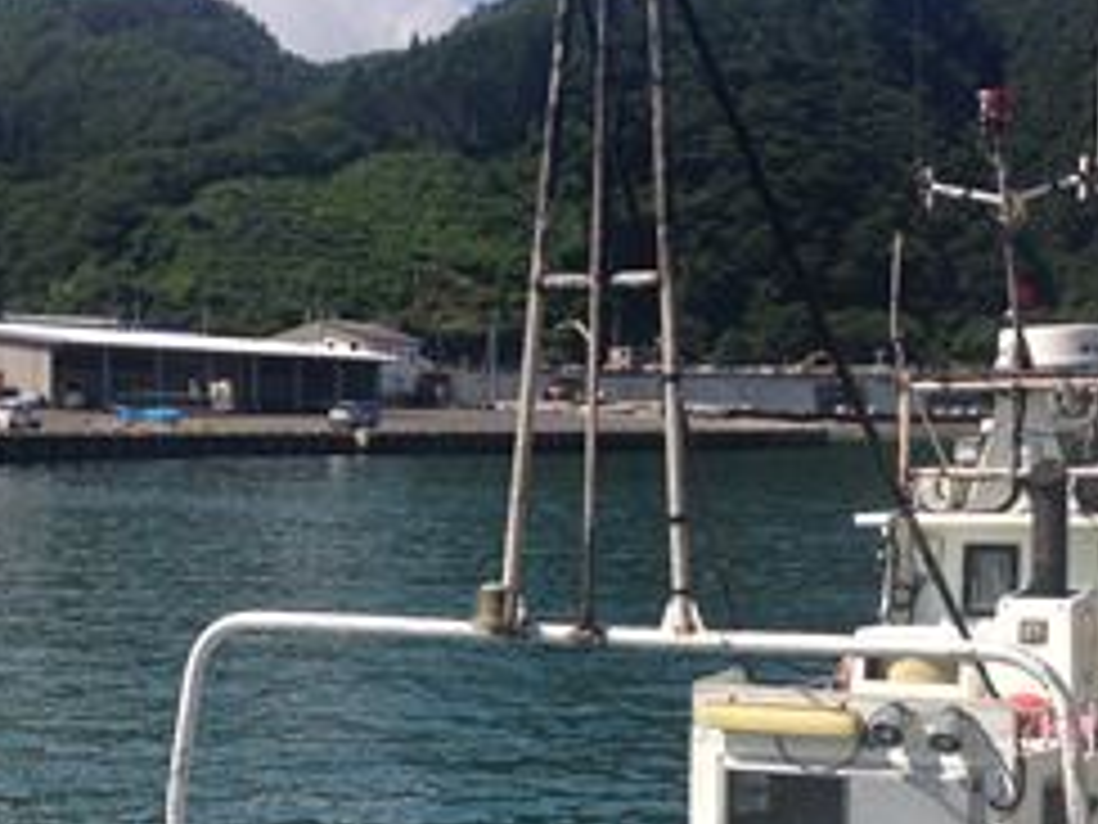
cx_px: 459
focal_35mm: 81
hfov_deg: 24.1
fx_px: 2569
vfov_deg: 18.0
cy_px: 666
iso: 50
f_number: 2.4
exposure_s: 1/1938
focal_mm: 4.12
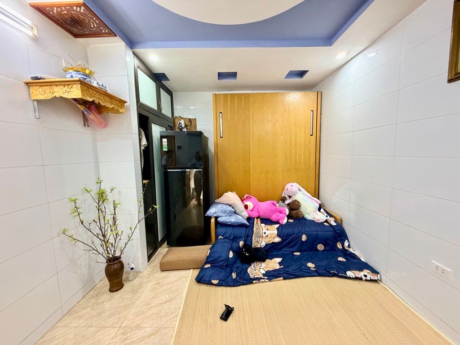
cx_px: 230
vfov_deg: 85.7
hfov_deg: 102.1
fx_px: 186
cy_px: 172
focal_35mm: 14
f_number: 2.2
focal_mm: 2.22
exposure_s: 1/50
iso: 320
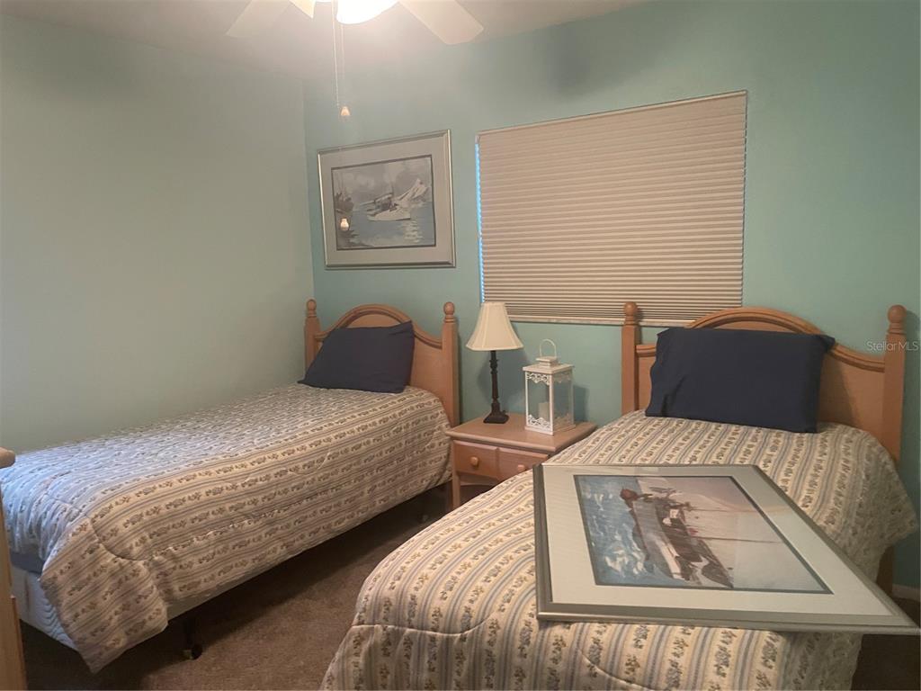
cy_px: 346
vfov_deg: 53.1
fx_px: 692
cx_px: 460
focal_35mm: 26
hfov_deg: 67.3
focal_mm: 4.2
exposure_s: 1/60
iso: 400
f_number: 1.6
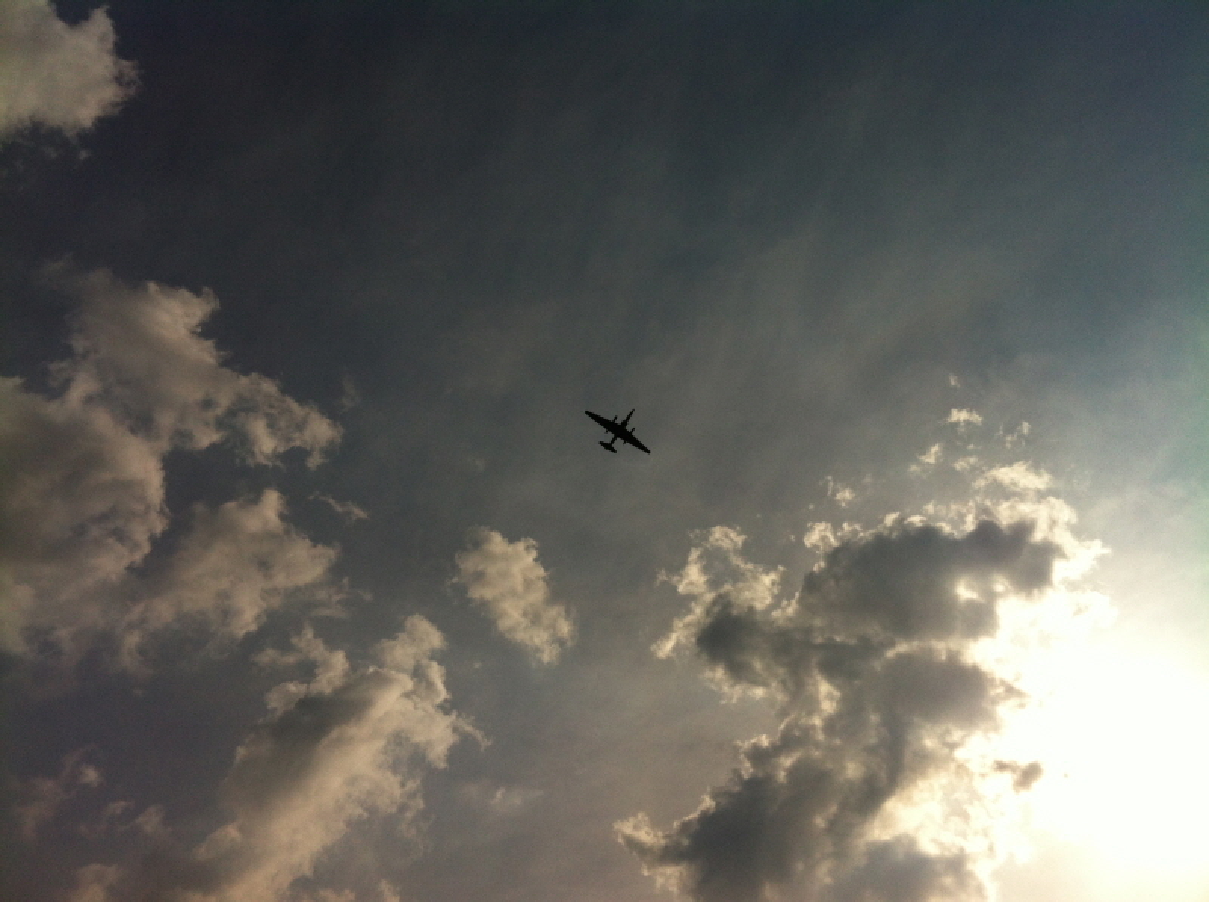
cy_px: 451
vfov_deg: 40.6
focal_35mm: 35
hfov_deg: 52.7
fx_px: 1220
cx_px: 604
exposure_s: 1/7541
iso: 100
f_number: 2.8
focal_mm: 3.85
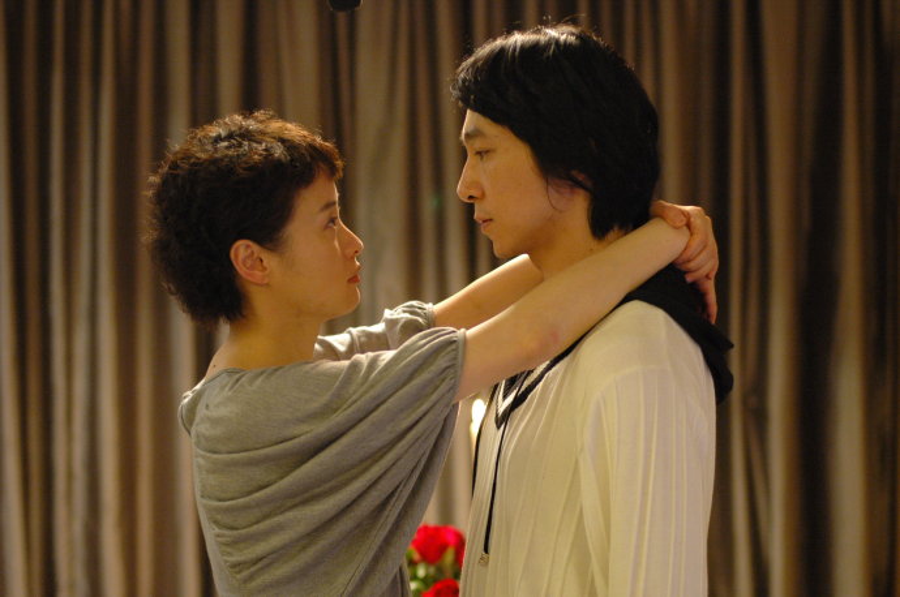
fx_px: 1872
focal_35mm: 75
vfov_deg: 18.1
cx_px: 450
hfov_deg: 27.0
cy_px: 298
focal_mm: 50
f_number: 1.8
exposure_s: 1/40
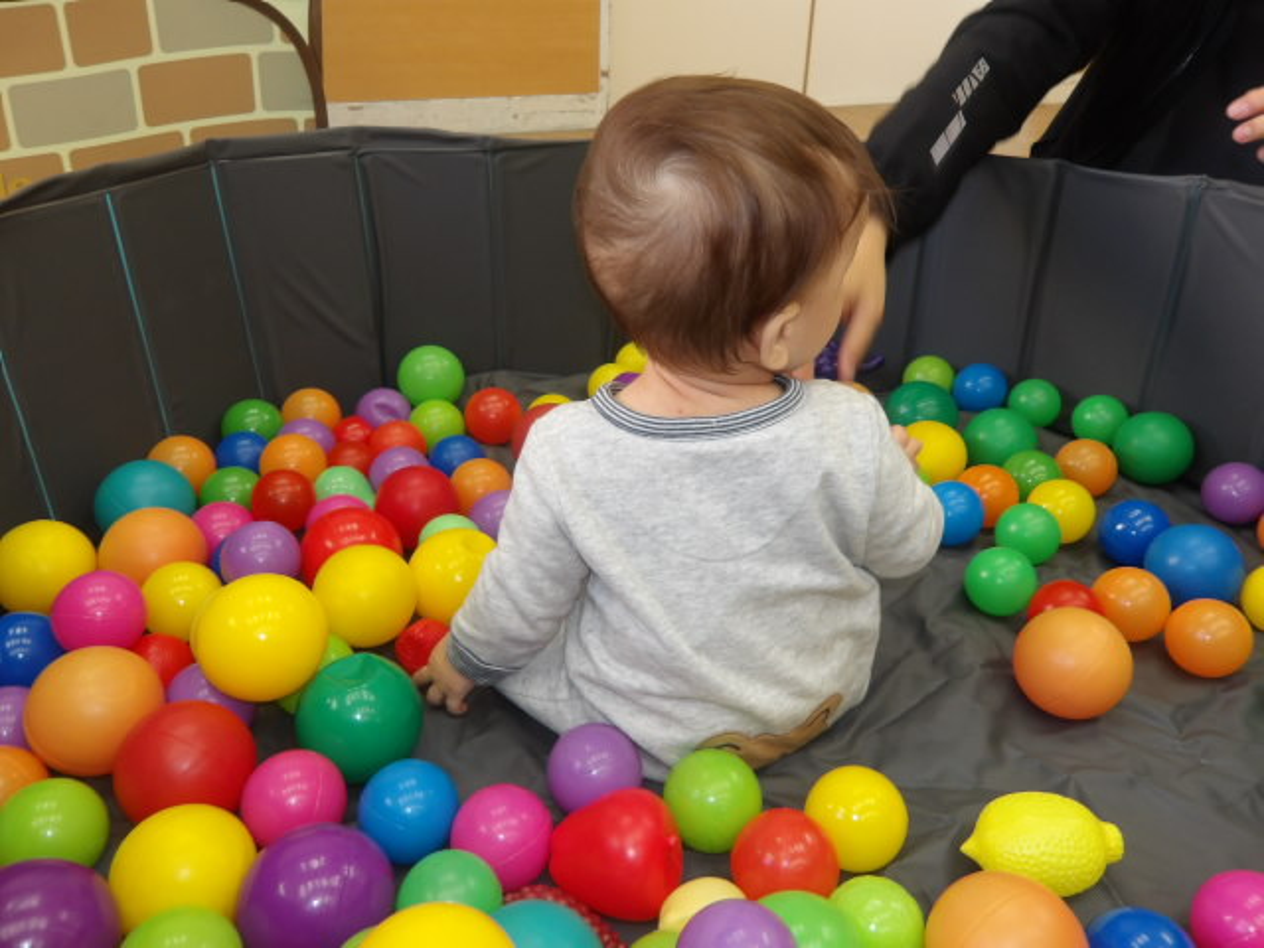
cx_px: 632
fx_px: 986
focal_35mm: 27
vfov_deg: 51.4
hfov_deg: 65.3
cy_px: 474
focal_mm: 4.9
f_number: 3
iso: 100
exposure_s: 1/30
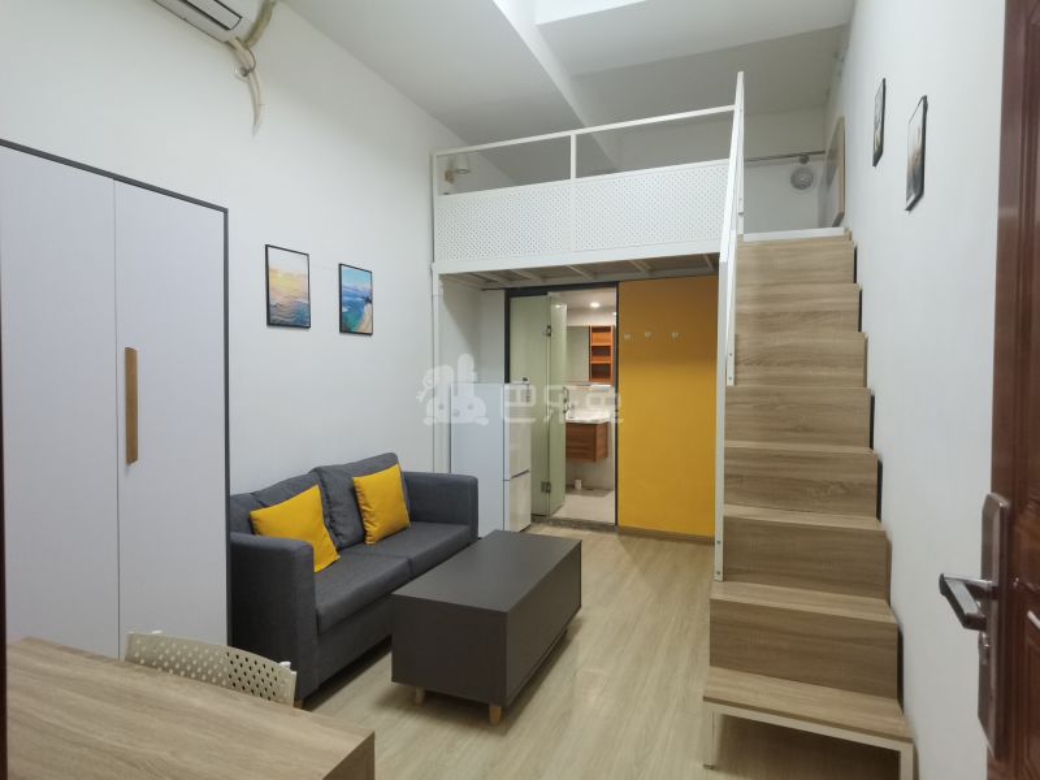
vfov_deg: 71.6
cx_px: 520
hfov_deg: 87.8
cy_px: 390
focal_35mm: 18
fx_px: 541
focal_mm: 4.4
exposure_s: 1/33.3
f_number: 1.8
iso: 500
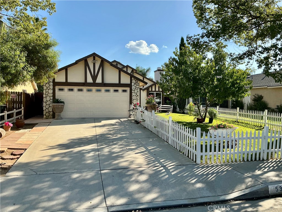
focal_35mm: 28
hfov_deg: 63.4
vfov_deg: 49.7
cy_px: 106
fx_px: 228
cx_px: 141
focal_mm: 3
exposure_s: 1/1342
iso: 25
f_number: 1.8
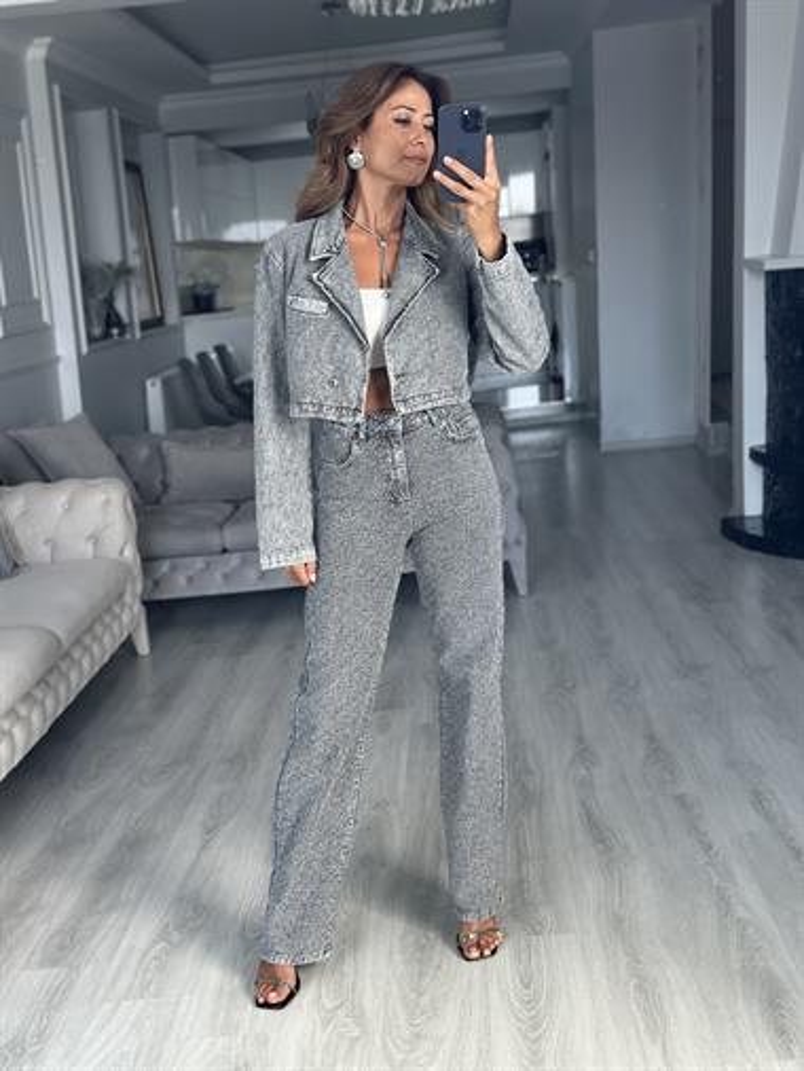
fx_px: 1485
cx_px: 402
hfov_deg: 30.3
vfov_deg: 39.6
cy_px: 536
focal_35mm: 48
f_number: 1.78
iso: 125
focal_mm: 6.86
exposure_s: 1/170
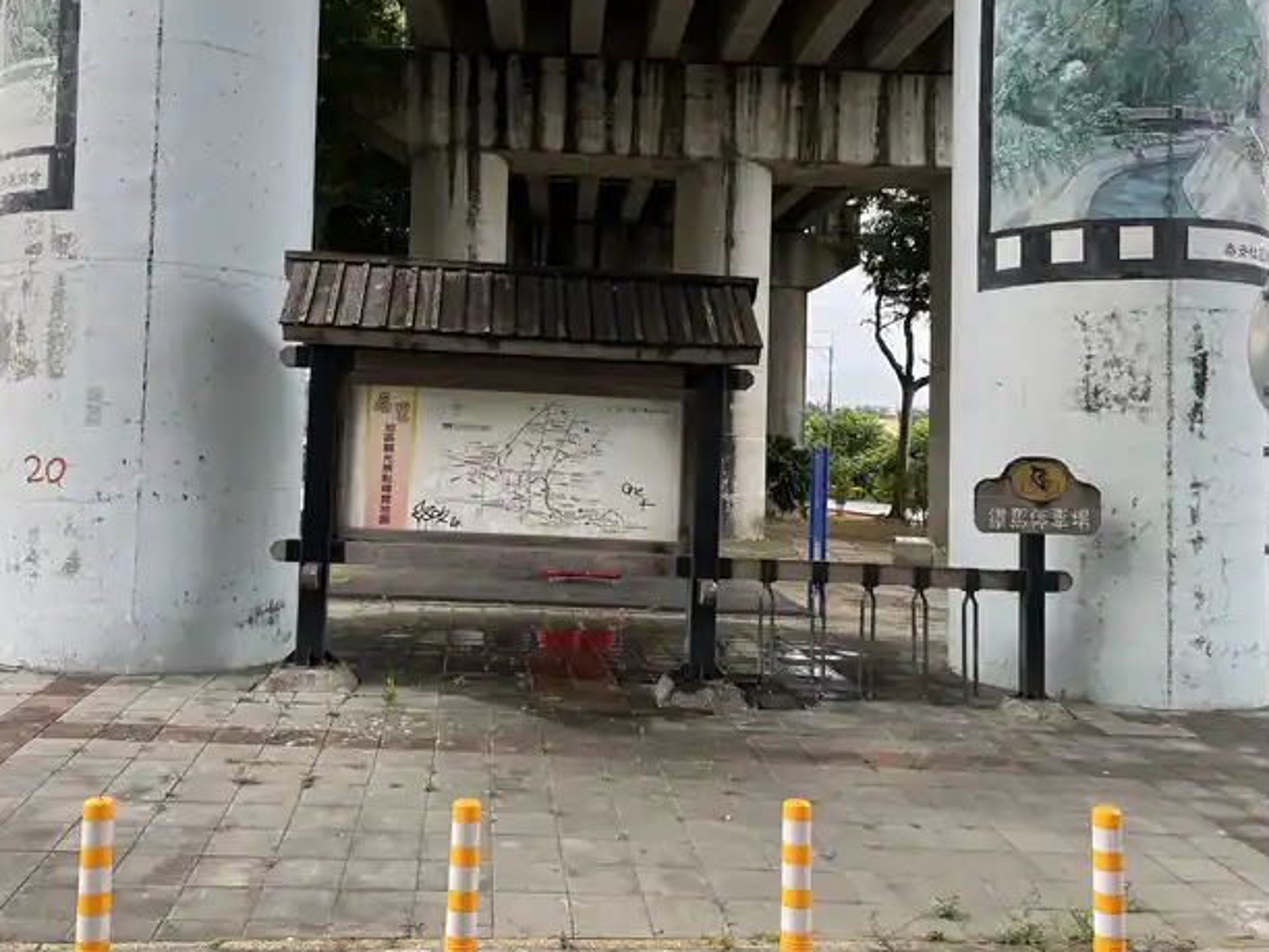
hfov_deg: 53.8
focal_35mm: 34
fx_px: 1246
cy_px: 384
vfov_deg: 41.6
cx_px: 547
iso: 50
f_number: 1.6
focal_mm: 5.1
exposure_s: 1/366
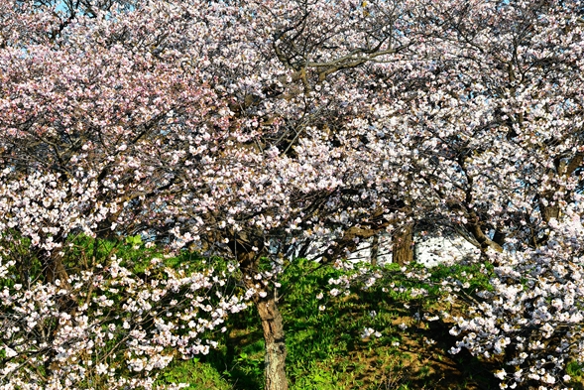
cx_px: 198
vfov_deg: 8.4
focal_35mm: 163
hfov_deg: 12.6
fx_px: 2645
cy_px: 234
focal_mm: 120
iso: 200
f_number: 9
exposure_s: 1/320
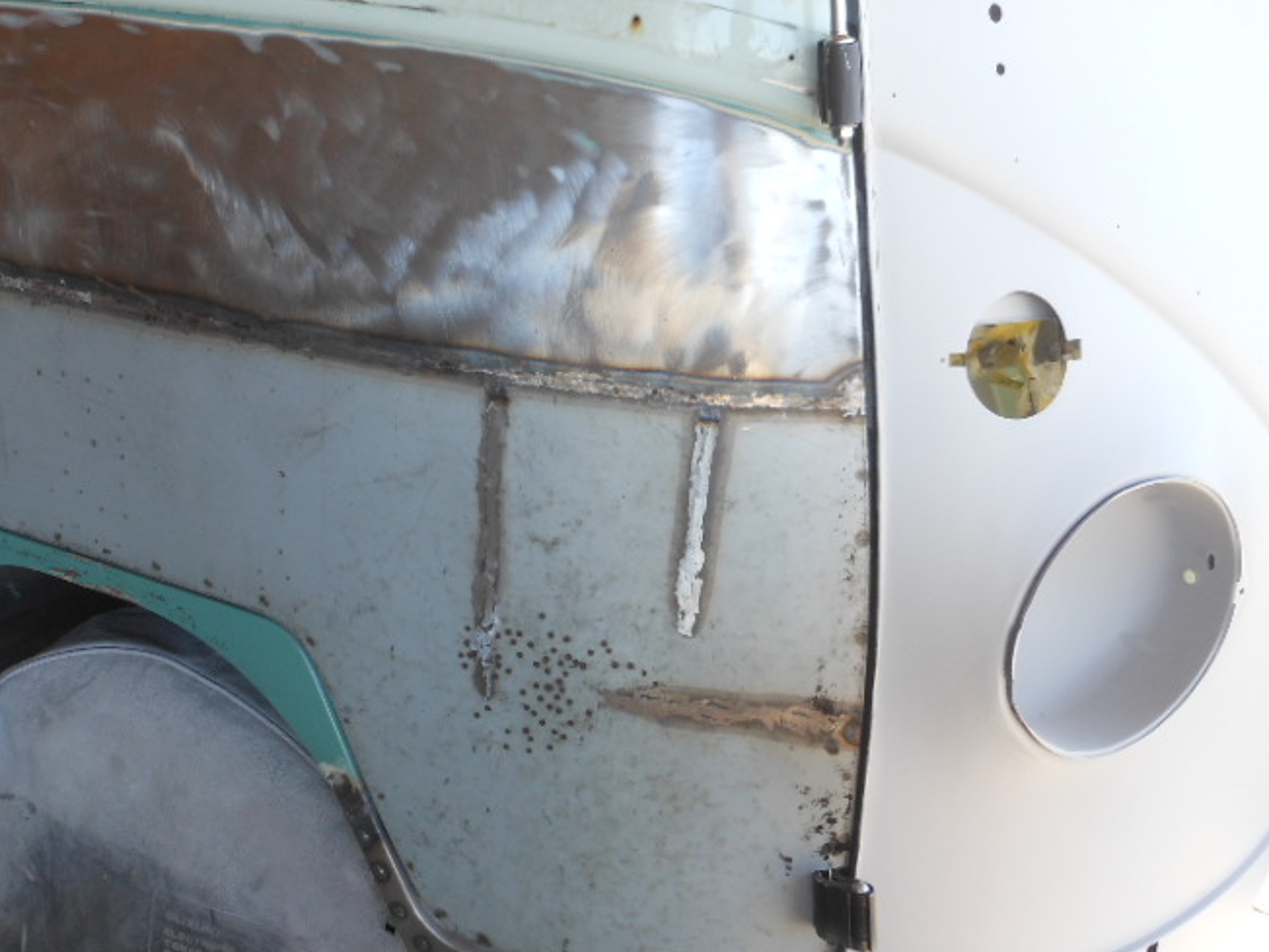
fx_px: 1613
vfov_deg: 32.9
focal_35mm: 44
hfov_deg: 42.5
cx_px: 453
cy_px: 510
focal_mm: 5
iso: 80
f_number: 3.7
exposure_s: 1/50
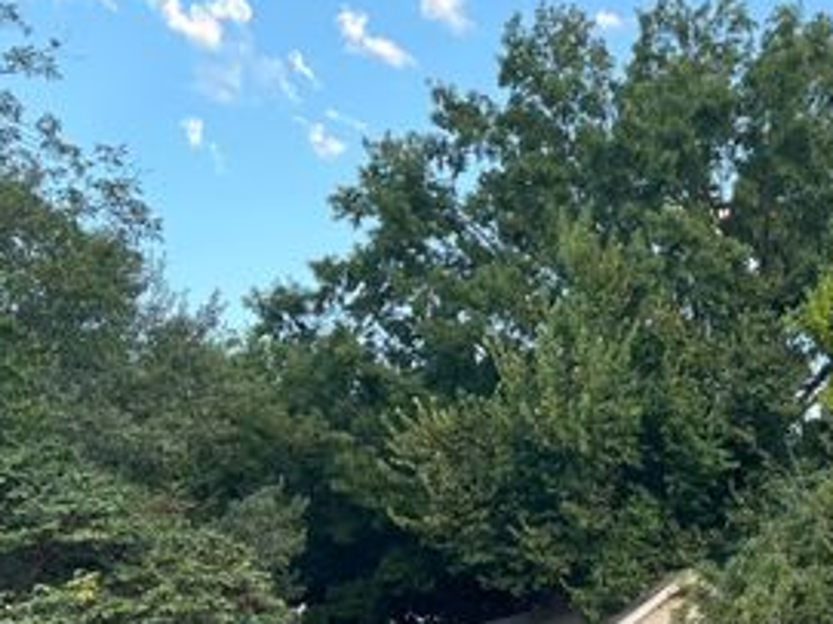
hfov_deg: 38.7
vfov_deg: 29.5
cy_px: 500
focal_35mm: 48
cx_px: 615
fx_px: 1155
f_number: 1.5
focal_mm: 5.7
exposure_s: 1/121
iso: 50
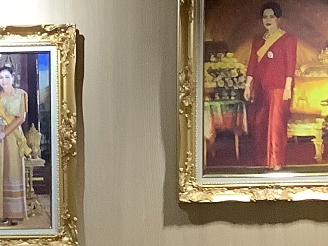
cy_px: 361
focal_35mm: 155
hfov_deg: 12.4
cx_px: -92
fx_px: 1469
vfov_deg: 9.3
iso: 320
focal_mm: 3.3
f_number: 2.4
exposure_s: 1/50
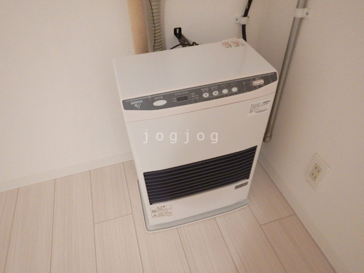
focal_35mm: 24
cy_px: 136
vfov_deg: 56.8
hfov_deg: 71.6
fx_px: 252
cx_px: 182
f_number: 2.8
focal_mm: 4.3
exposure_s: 1/30
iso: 360
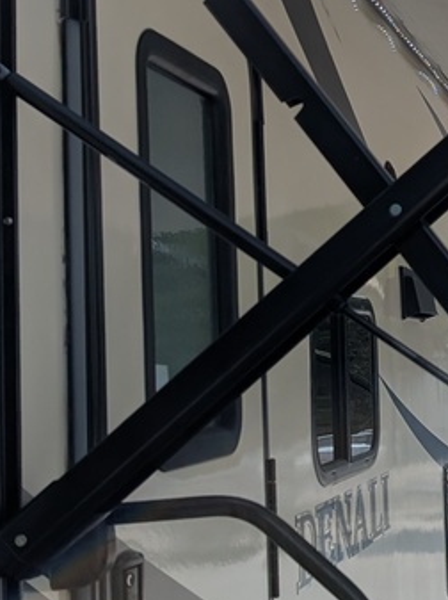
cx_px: 743
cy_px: 198
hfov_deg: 17.3
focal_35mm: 73
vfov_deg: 26.5
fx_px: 1262
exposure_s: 1/1653
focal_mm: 6.9
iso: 21
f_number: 1.68
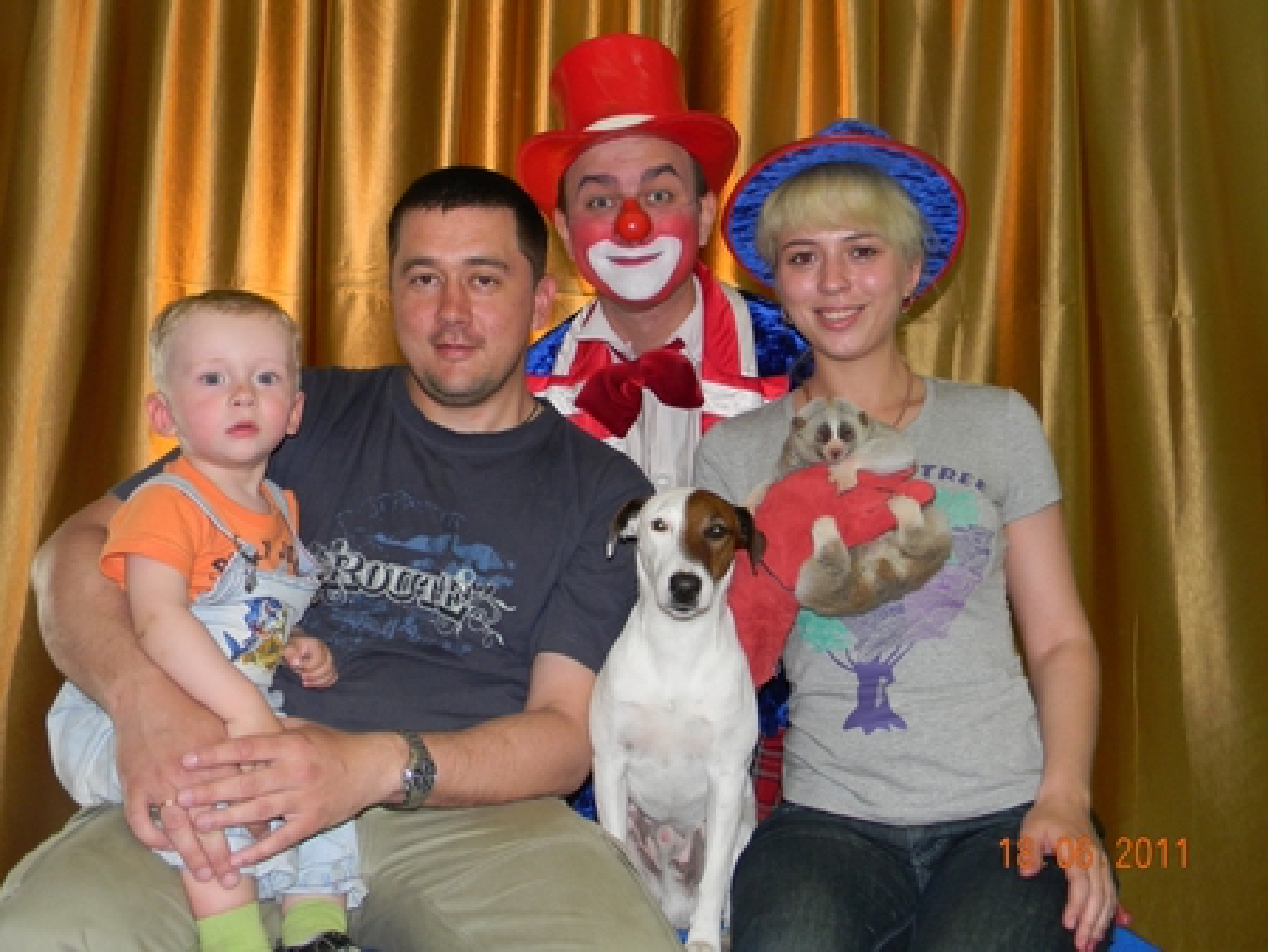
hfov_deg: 51.3
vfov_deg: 39.7
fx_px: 1319
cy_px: 476
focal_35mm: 36
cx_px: 634
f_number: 3.7
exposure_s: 1/30
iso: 200
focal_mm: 6.4
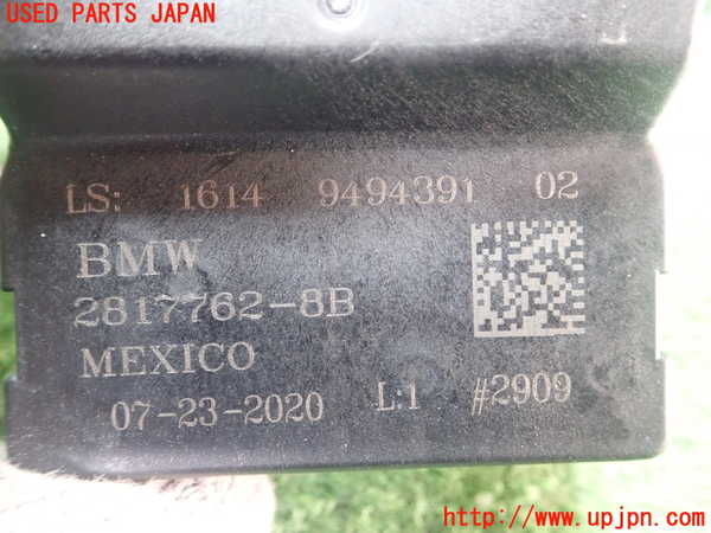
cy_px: 266
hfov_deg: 60.0
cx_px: 356
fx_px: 616
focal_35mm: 30
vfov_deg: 46.8
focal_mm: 5.5
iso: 1000
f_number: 2.3
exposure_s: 1/30
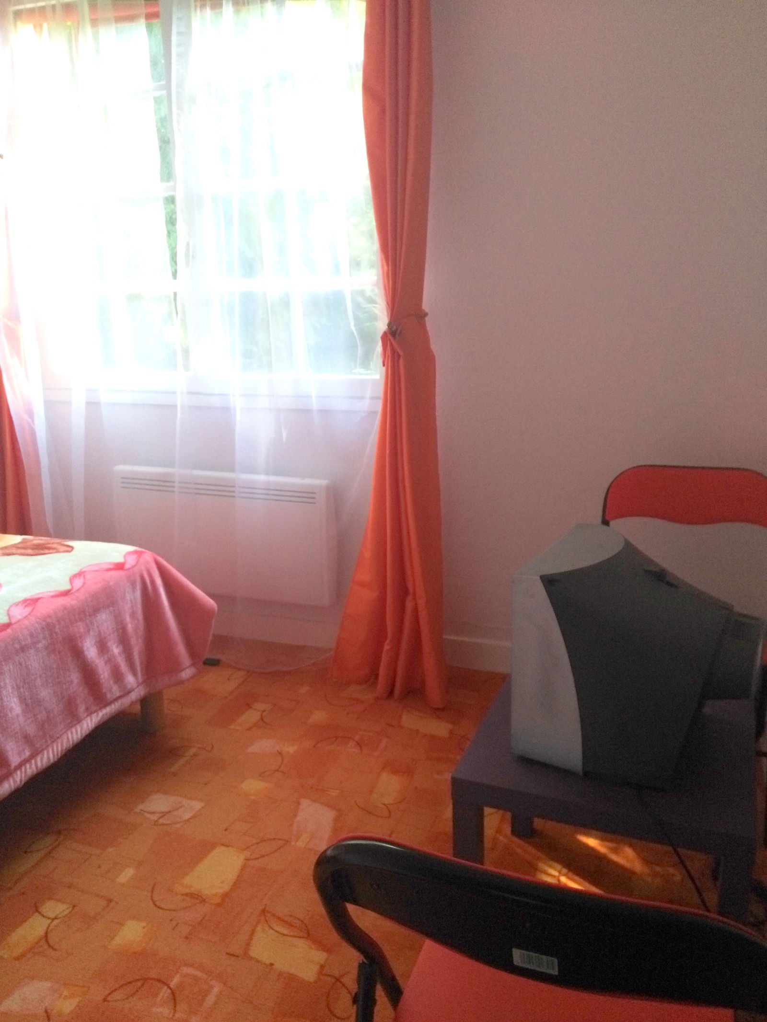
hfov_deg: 49.7
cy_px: 511
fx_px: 827
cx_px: 384
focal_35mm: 28
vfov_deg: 63.4
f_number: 2
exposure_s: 1/30
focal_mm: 2.96
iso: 386
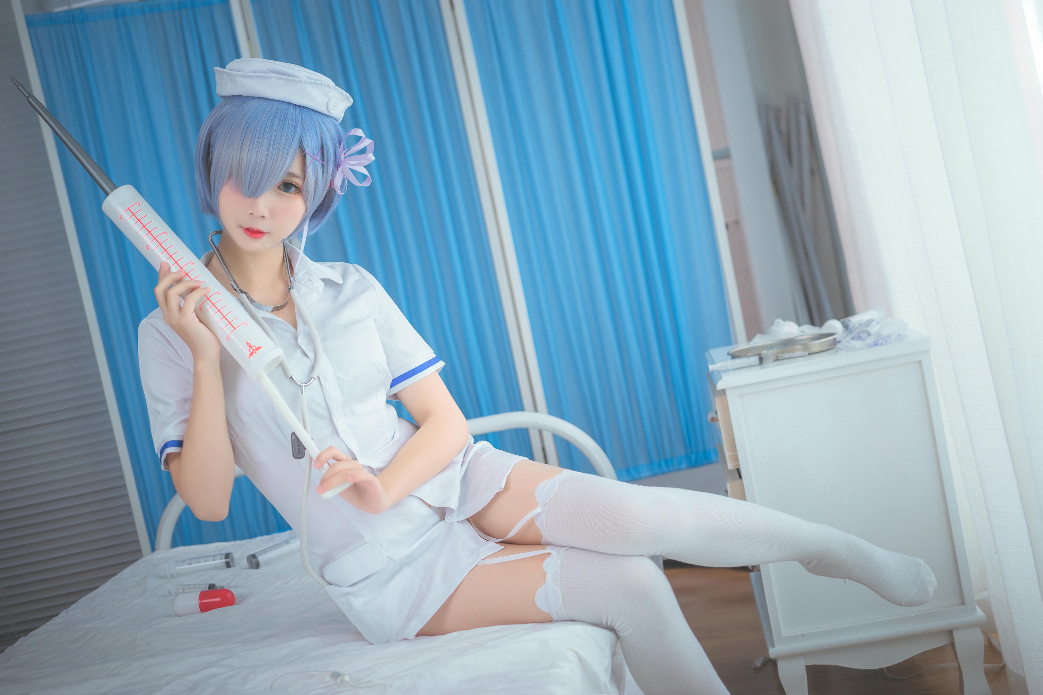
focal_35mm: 50
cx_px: 522
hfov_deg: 39.6
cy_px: 348
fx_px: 1448
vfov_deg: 27.0
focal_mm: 50
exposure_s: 1/100
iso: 100
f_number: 2.8
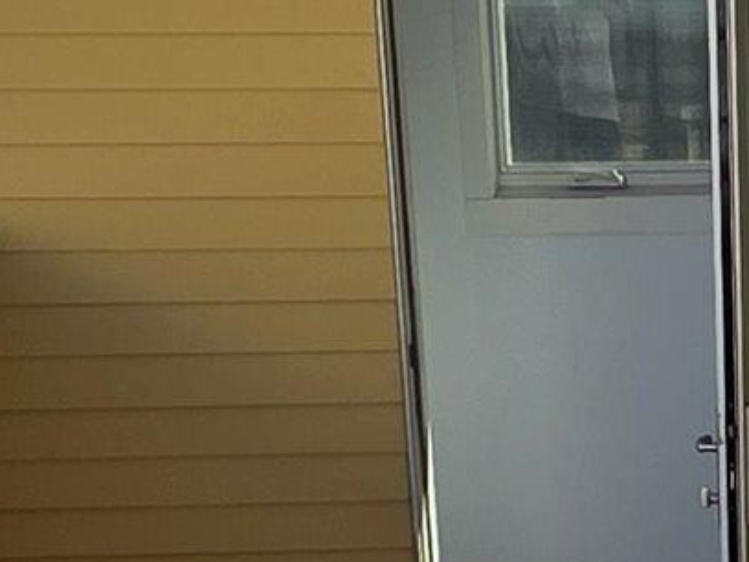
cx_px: 804
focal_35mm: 98
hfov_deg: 19.3
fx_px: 2120
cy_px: 762
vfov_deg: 14.4
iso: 40
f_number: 1.9
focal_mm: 2.2
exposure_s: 1/1677
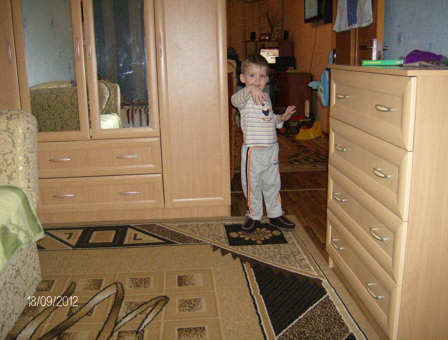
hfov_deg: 51.1
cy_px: 170
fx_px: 468
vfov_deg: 40.0
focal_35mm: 36
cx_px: 224
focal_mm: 6
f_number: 2.8
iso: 200
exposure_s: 1/60
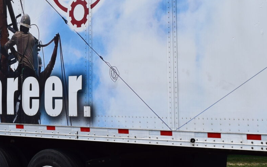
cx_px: -8
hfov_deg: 18.8
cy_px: 16
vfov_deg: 12.1
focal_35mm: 107
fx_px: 781
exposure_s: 1/500
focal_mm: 27
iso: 360
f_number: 11
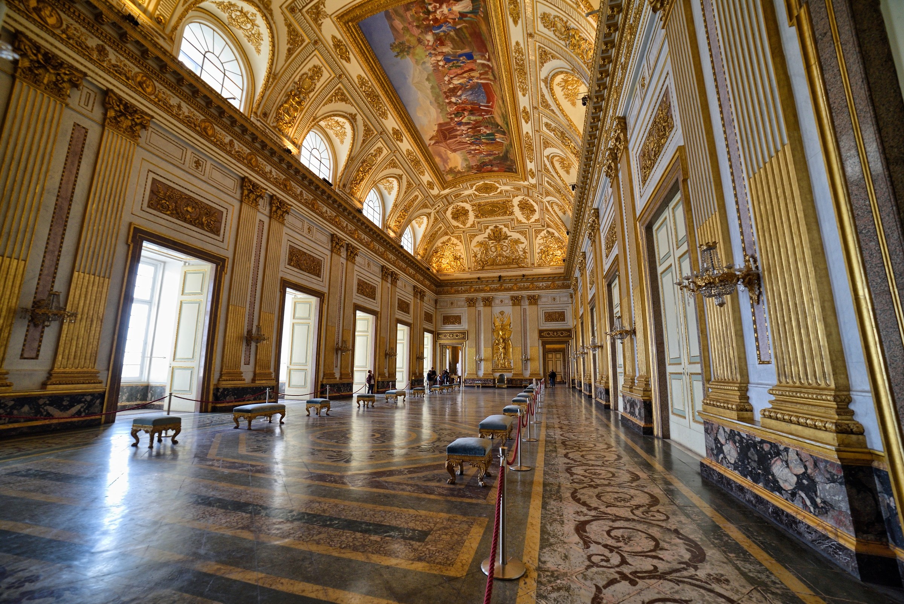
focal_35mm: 14
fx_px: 352
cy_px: 302
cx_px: 452
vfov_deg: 81.3
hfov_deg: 104.2
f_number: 4.5
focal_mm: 14
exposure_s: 1/50
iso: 900
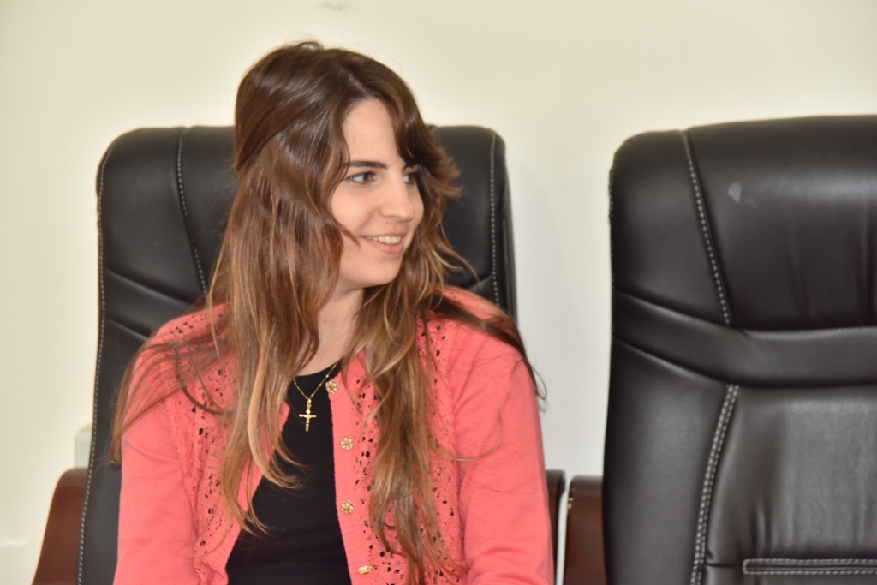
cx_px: 438
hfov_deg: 17.1
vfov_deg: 11.4
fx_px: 2924
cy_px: 292
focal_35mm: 120
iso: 1600
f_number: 5.6
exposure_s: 1/60
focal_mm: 120
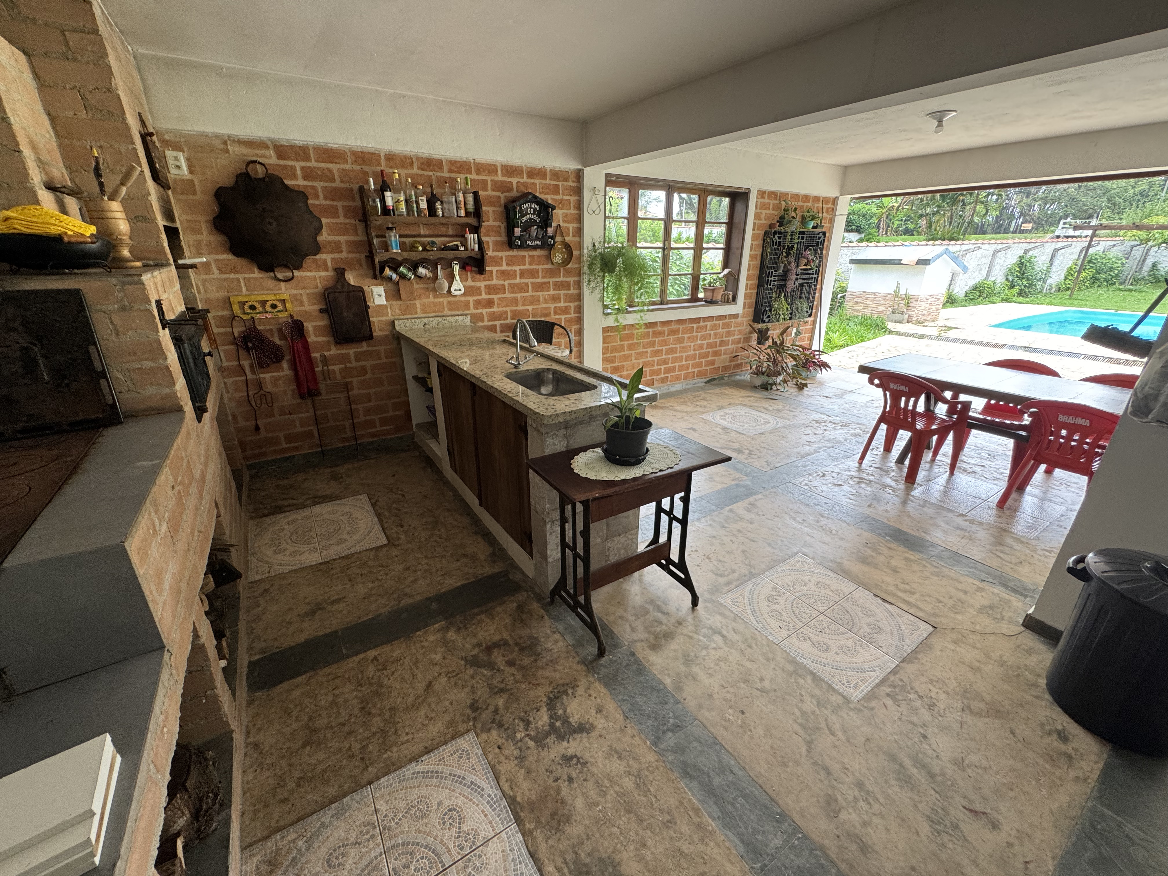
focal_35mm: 14
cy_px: 438
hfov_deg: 102.1
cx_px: 584
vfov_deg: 85.7
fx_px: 472
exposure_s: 1/99
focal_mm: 2.22
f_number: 2.2
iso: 125
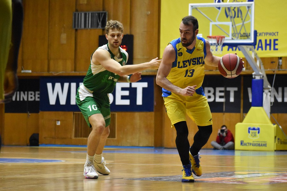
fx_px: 1136
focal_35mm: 142
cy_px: 96
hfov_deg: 14.4
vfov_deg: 9.6
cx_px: 144
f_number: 5.6
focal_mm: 95
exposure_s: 1/320
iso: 6400
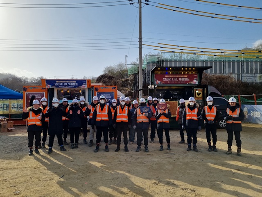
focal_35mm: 26
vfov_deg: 53.1
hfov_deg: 67.3
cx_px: 131
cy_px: 98
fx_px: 197
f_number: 1.8
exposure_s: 1/4400
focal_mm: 5.4
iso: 50
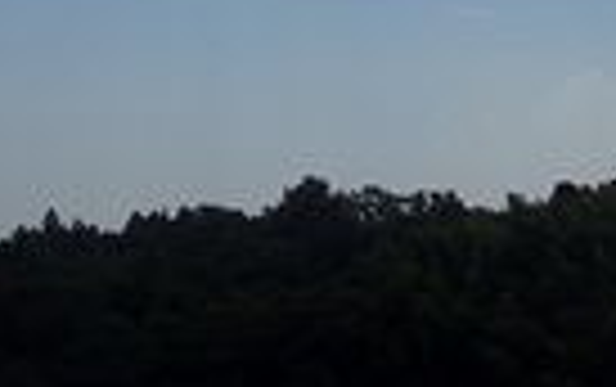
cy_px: -261
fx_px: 2538
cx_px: 746
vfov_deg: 8.4
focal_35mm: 151
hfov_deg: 13.4
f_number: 5
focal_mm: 8.2
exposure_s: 1/2000
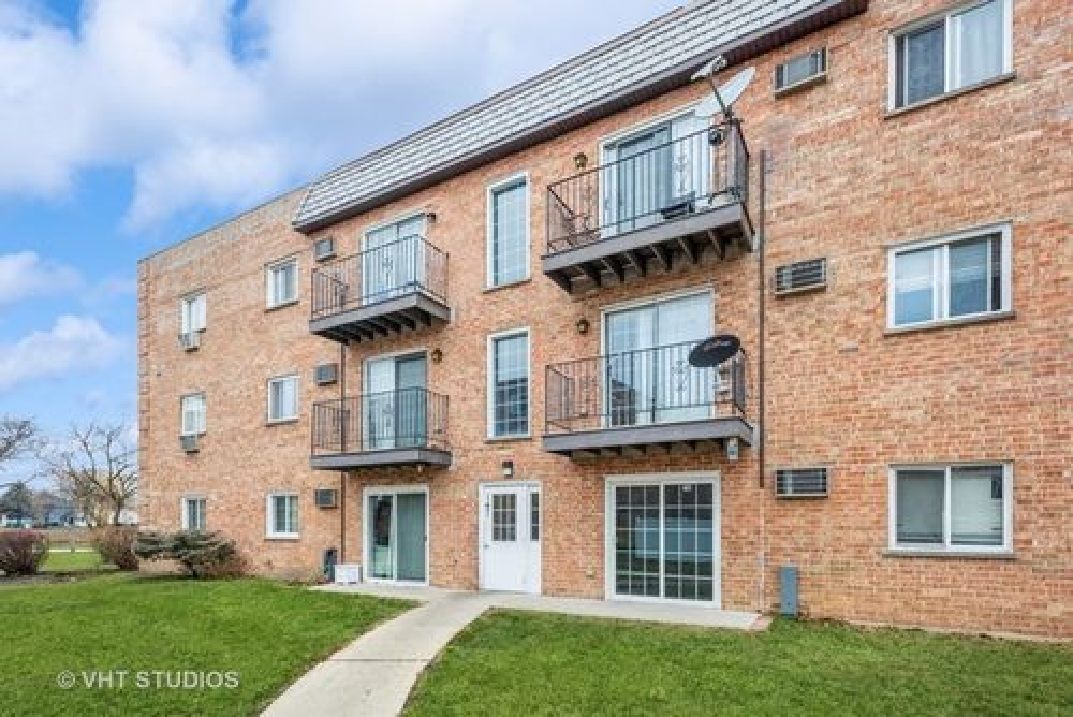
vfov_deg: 70.5
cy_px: 358
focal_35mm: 17
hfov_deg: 93.2
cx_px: 536
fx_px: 507
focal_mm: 17
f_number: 8
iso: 400
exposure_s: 1/40
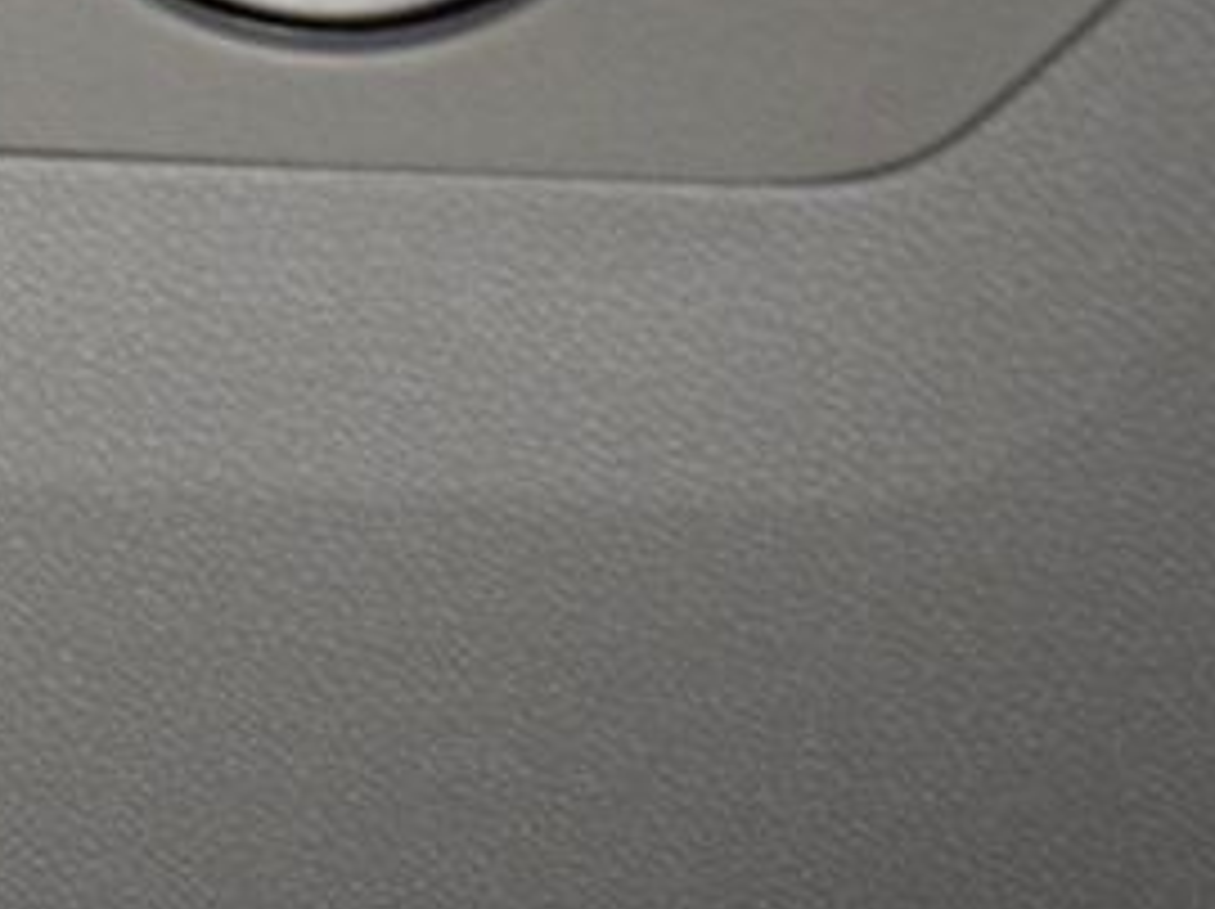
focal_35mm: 383
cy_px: -178
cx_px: -716
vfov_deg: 3.9
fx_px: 13431
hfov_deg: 5.1
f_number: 4.5
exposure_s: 1/60
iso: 1100
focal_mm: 70
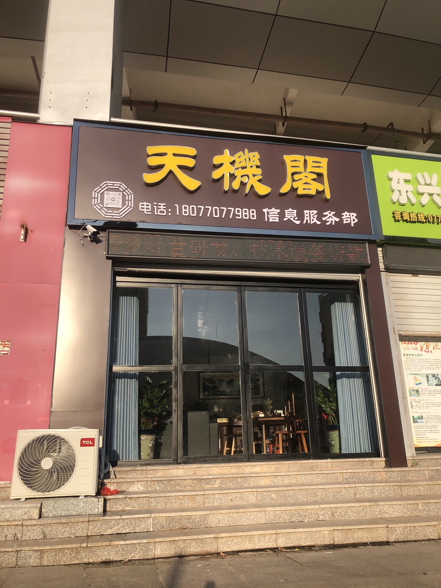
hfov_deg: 49.7
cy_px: 294
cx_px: 220
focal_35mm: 28
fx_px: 476
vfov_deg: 63.4
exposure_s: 1/1499
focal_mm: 4
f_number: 1.8
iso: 20
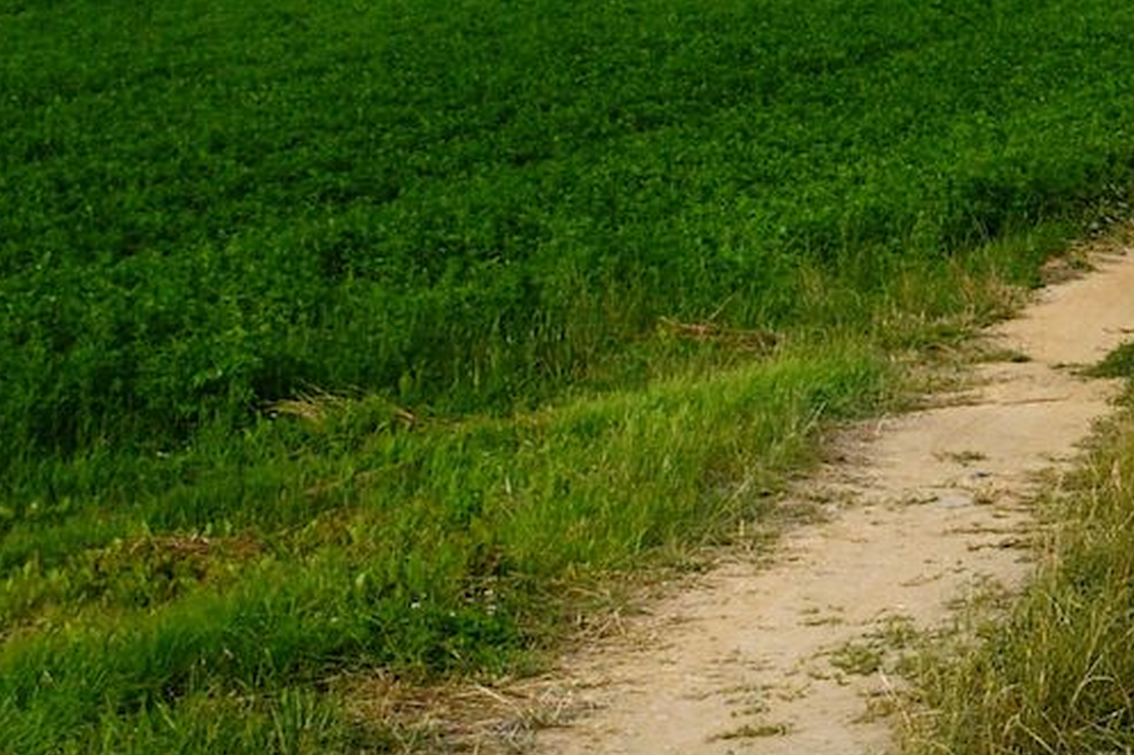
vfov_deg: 9.2
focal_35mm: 145
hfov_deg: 13.2
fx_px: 4566
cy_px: -309
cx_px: 1796
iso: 100
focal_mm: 24
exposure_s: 1/320
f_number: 7.1
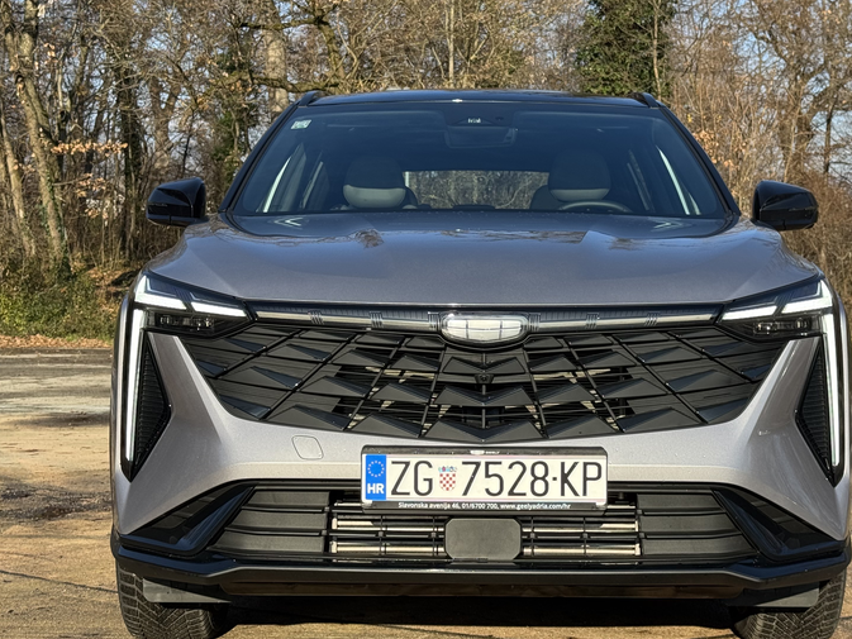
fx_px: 1649
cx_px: 454
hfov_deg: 29.0
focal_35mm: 67
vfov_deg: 21.9
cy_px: 288
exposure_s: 1/2415
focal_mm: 6.76
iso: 64
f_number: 1.78
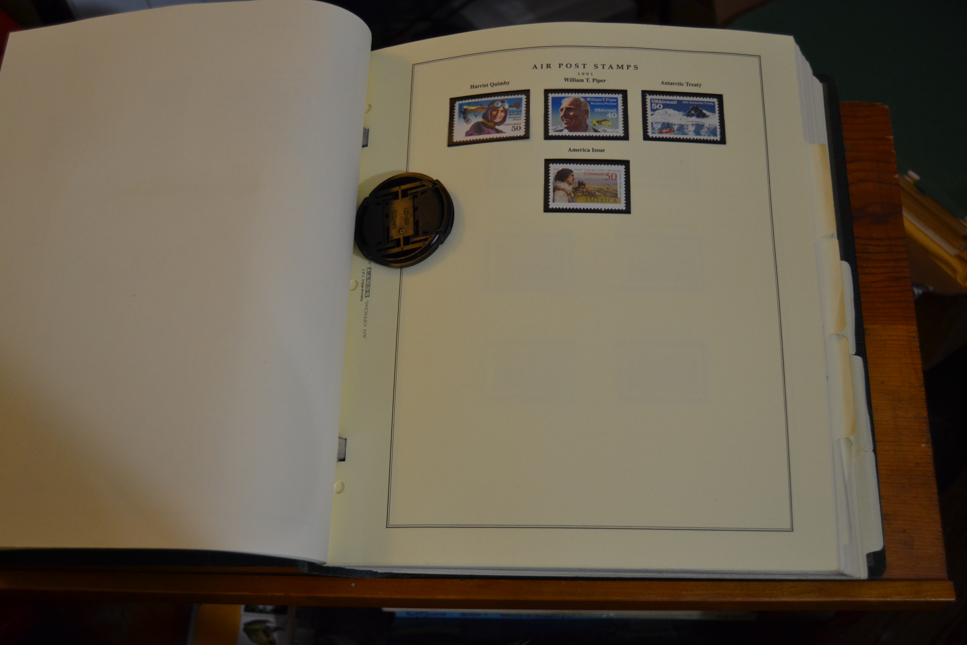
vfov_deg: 36.9
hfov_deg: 53.1
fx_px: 967
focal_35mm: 36
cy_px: 322
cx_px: 484
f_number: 3.8
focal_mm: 24
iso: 800
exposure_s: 1/60
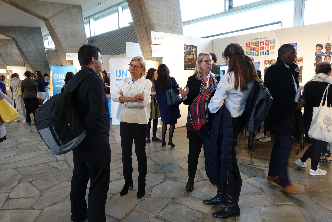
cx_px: 166
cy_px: 111
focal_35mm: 24
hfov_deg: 73.7
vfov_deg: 53.1
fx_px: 221
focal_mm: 8.93
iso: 500
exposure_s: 1/30
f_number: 3.2
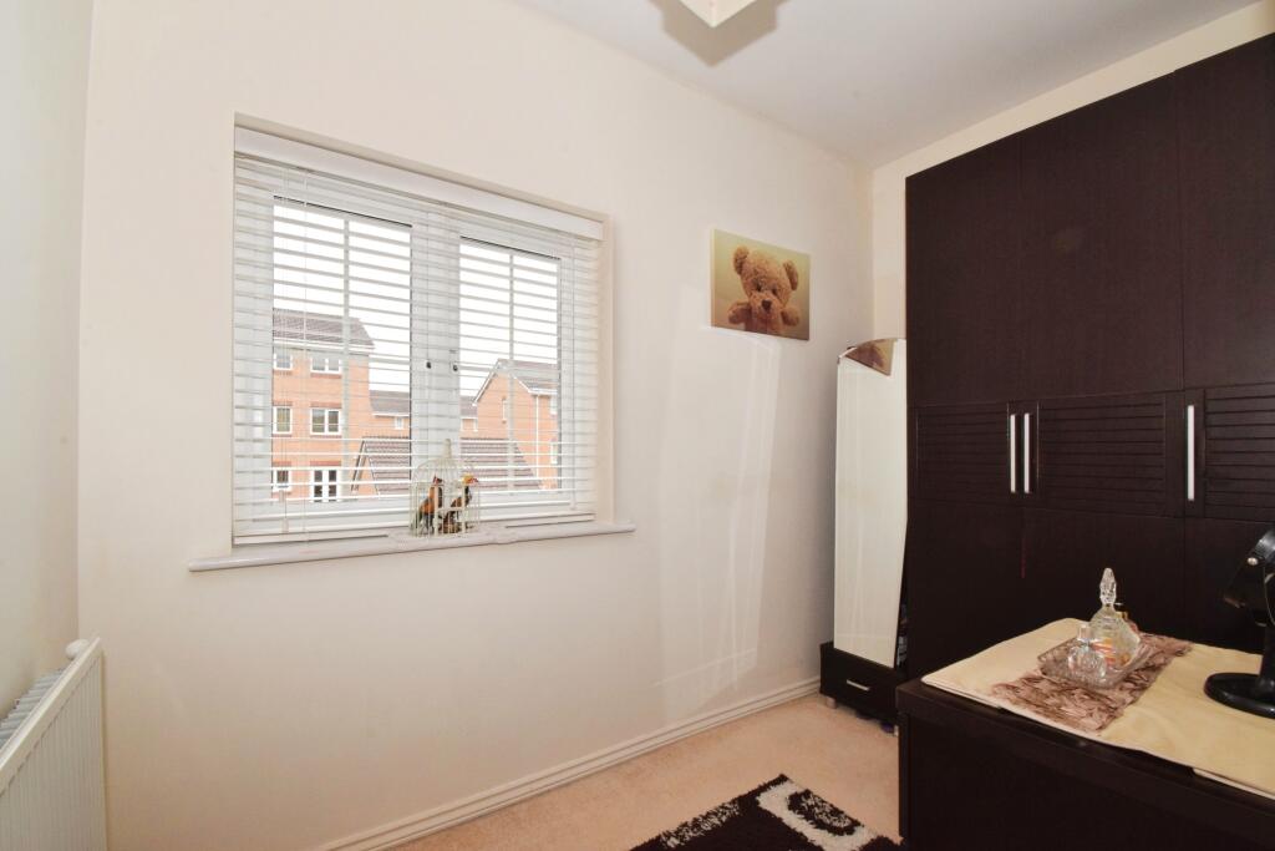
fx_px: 531
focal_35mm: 15
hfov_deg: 100.4
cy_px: 426
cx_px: 638
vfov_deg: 77.3
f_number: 18
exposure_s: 1/60
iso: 1000
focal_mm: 10
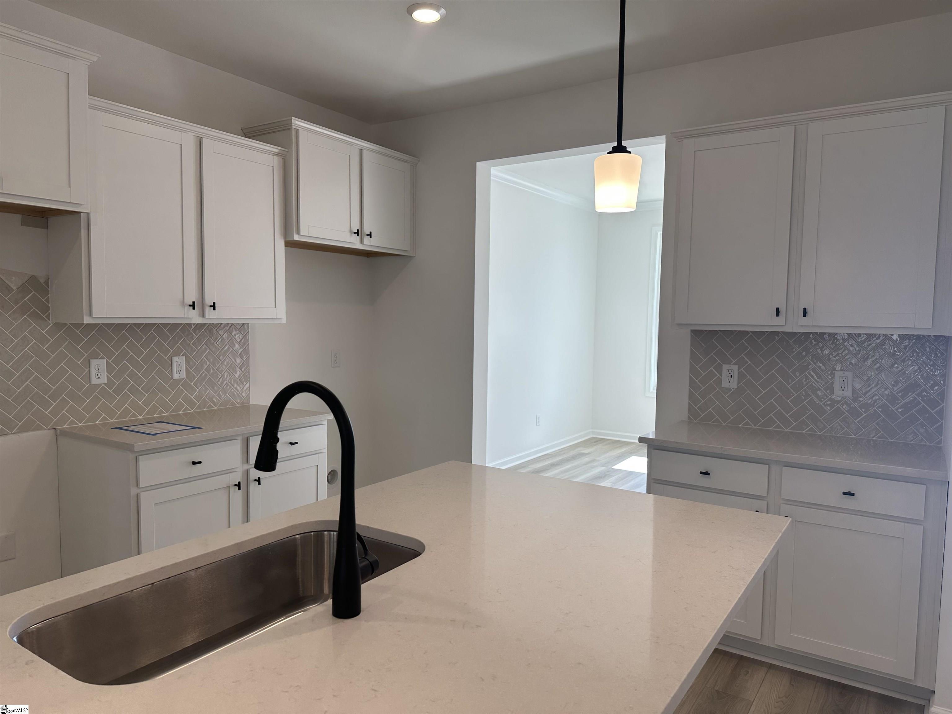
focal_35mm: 24
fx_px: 660
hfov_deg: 71.6
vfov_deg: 56.8
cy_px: 357
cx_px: 476
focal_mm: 6.86
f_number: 1.78
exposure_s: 1/246
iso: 80
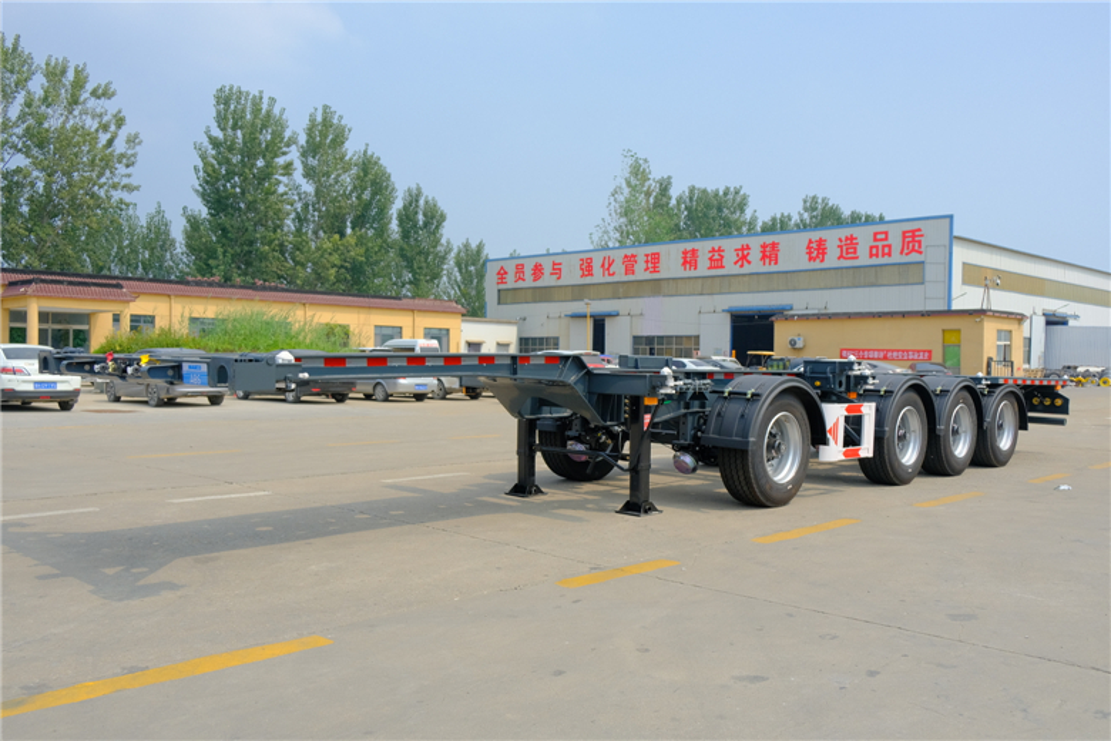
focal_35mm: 29
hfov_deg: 63.7
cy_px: 370
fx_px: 895
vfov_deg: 45.0
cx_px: 556
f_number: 3.6
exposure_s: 1/4000
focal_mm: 19.6
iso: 640
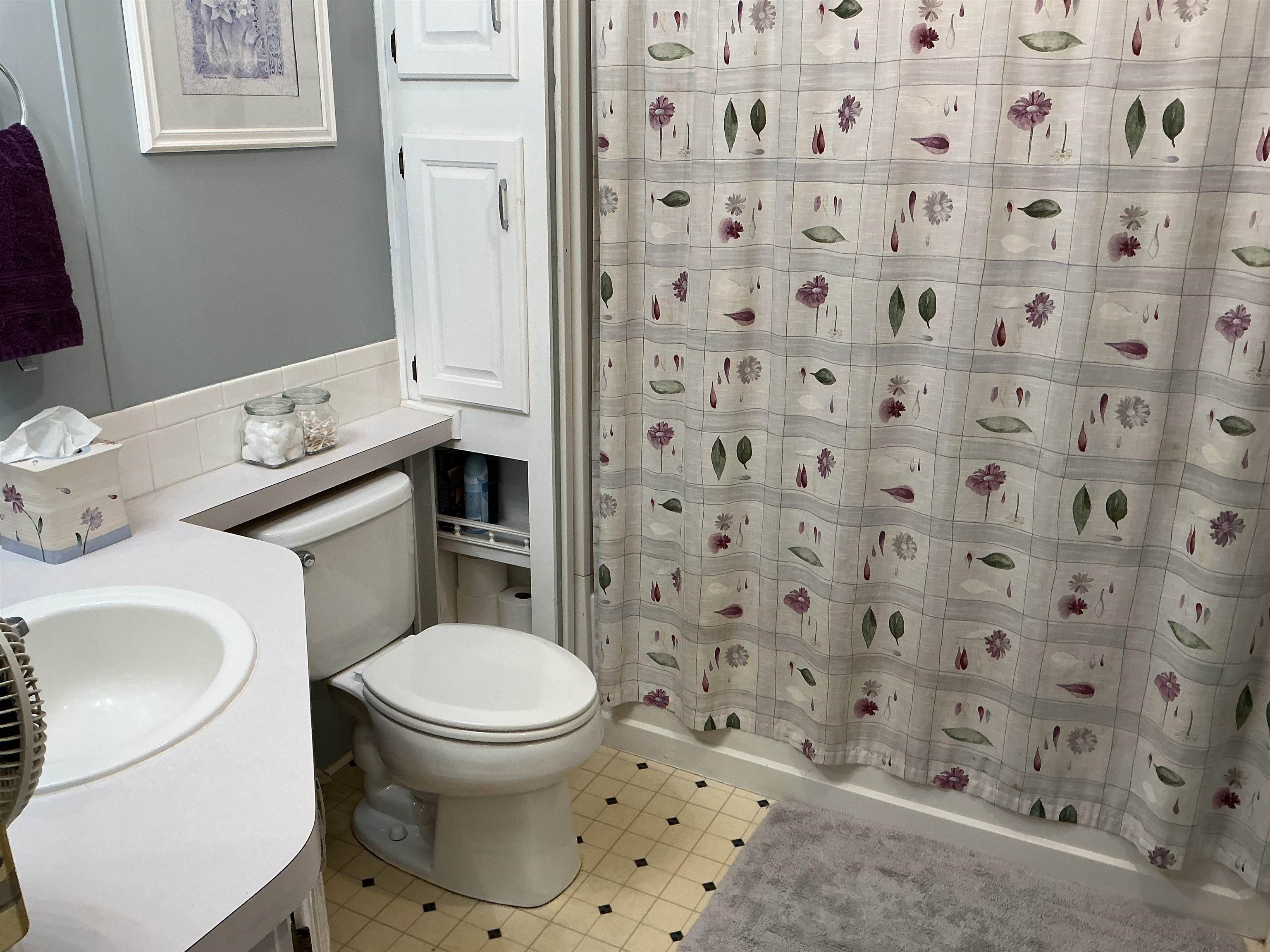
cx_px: 635
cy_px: 476
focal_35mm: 29
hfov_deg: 61.7
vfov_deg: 48.2
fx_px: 1064
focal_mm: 3
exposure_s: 1/60
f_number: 1.8
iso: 80
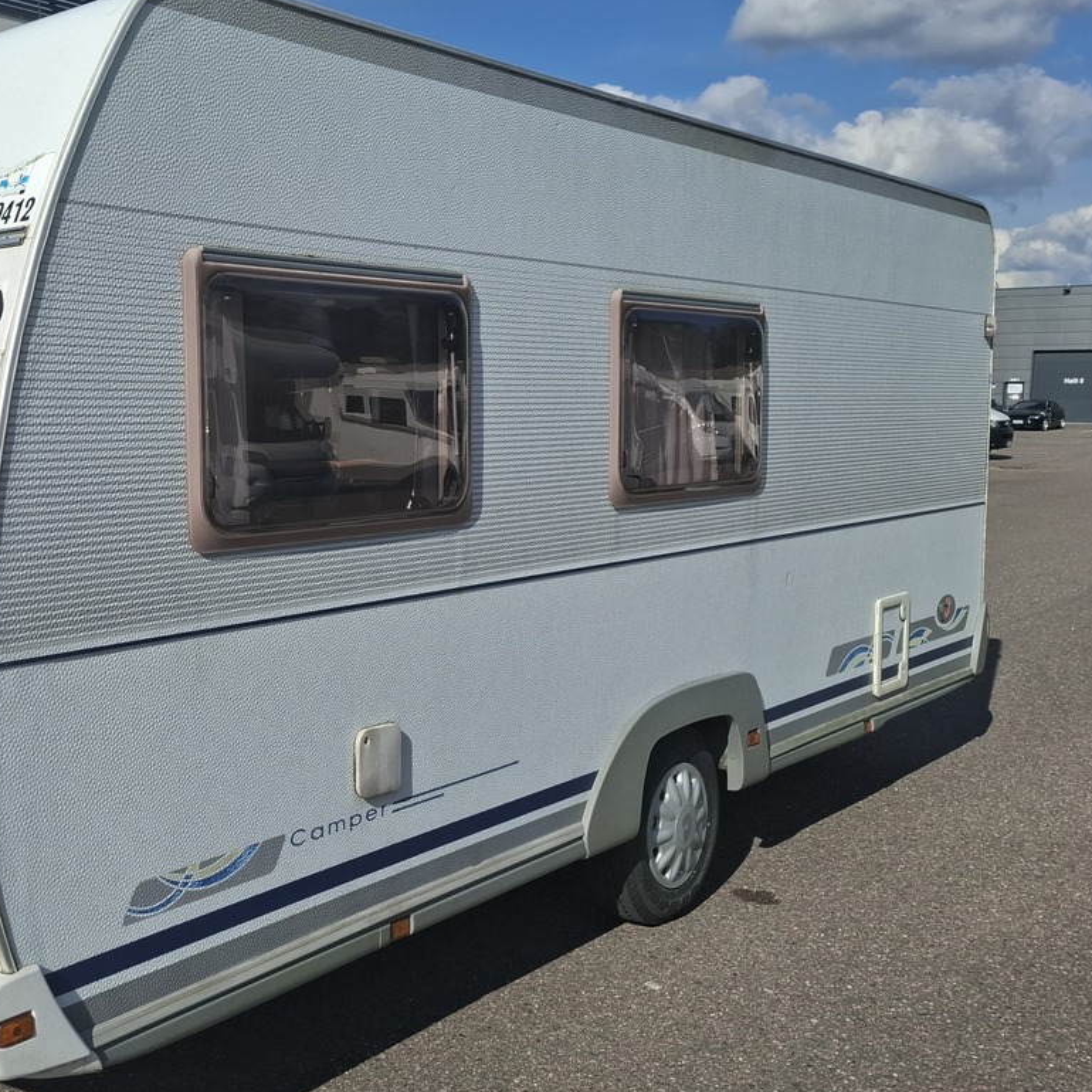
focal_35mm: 38
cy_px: 557
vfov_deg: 43.9
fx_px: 1356
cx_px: 251
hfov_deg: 42.3
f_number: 1.8
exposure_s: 1/3215
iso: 50
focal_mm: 5.54
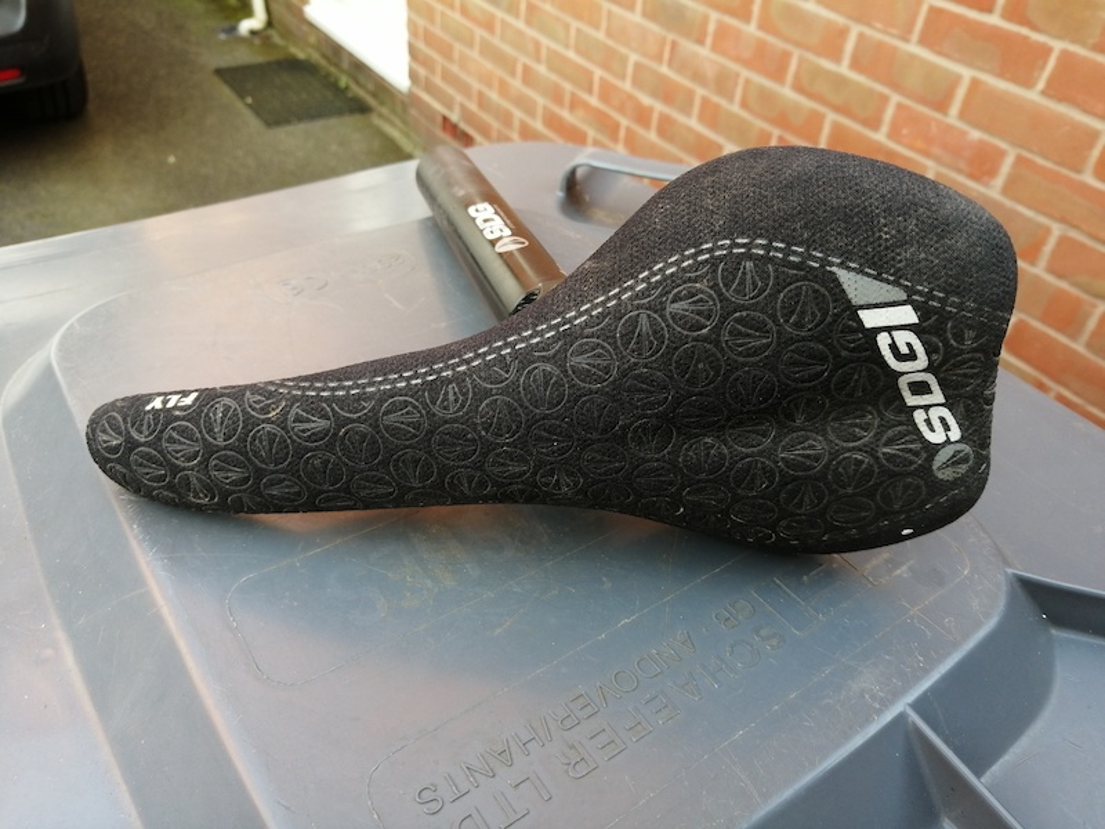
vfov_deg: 51.4
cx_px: 552
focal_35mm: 27
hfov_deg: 65.3
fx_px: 862
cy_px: 414
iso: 80
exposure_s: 1/50
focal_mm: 3.88
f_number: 1.8
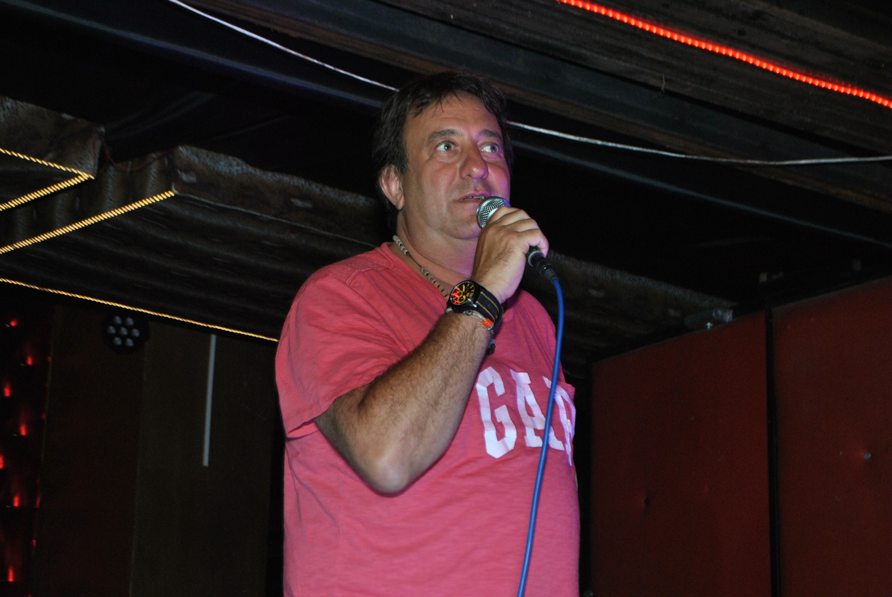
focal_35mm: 69
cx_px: 446
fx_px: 1712
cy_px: 298
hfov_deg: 29.2
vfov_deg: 19.8
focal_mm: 46
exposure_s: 1/80
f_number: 5.6
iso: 400
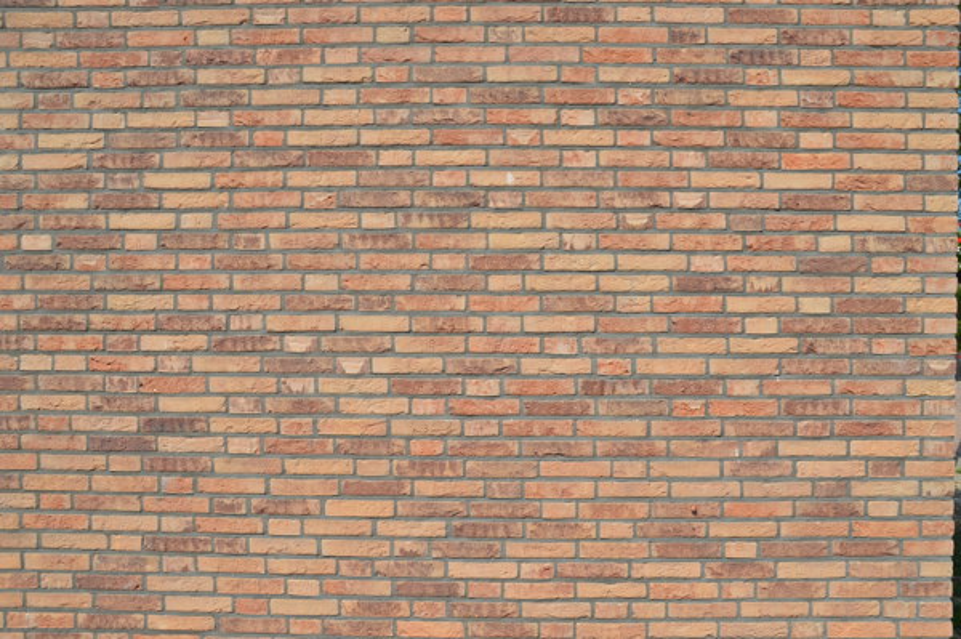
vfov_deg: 41.6
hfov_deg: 59.5
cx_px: 480
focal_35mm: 32
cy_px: 320
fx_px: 840
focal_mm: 21
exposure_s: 1/250
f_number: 8
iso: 100
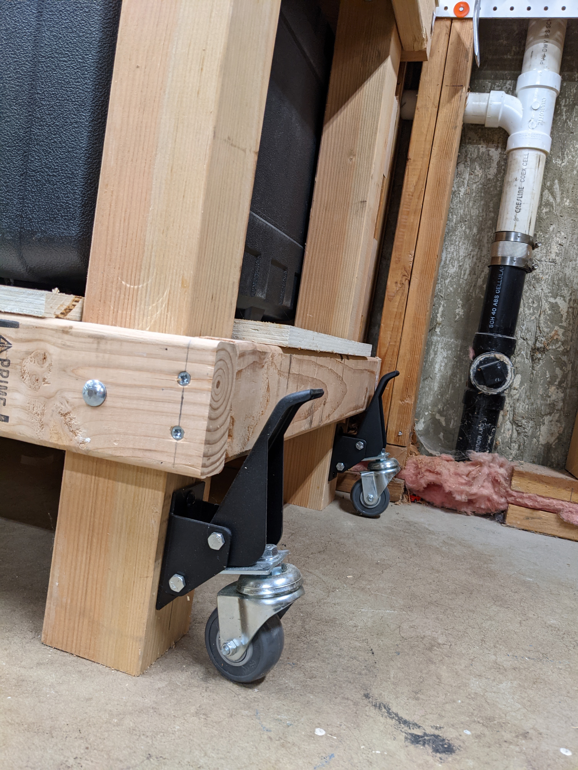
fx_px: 601
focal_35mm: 27
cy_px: 385
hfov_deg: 51.4
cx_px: 289
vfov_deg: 65.3
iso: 157
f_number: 1.73
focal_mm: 4.38
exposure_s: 1/40
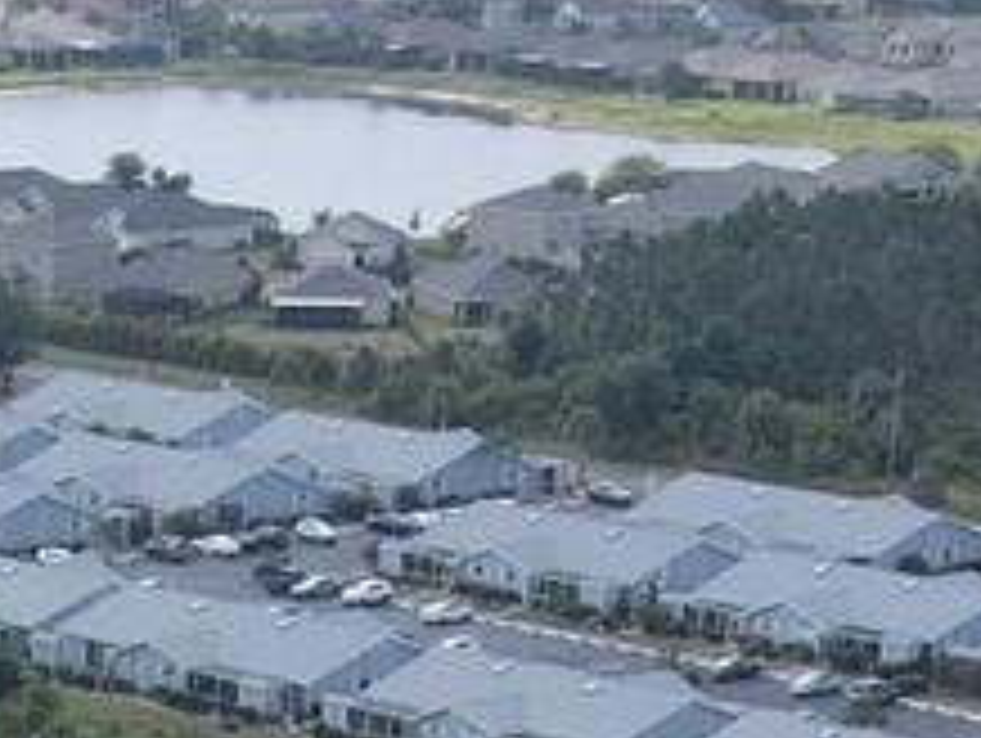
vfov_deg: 7.0
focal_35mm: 176
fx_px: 4993
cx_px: 18
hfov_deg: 11.1
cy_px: 2655
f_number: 2.8
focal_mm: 4.5
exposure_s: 1/500
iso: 100
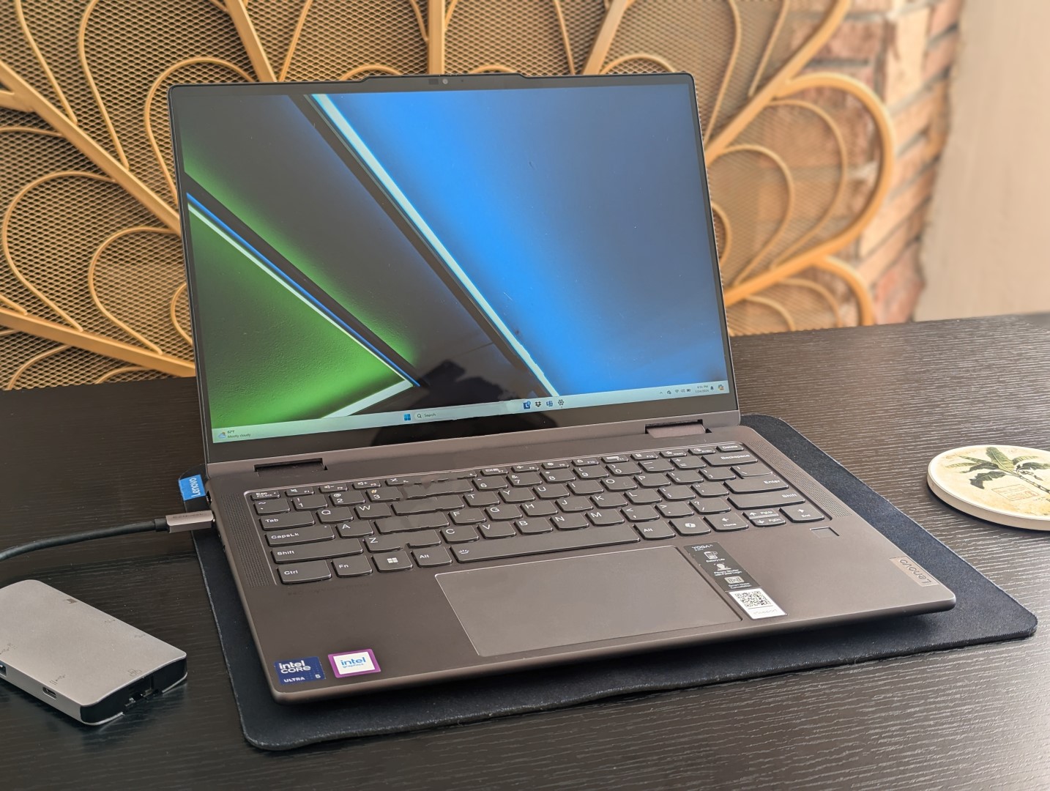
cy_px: 396
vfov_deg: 30.3
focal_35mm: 48
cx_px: 525
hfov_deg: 39.6
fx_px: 1458
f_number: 1.85
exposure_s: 1/78.4
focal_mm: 6.81
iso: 39
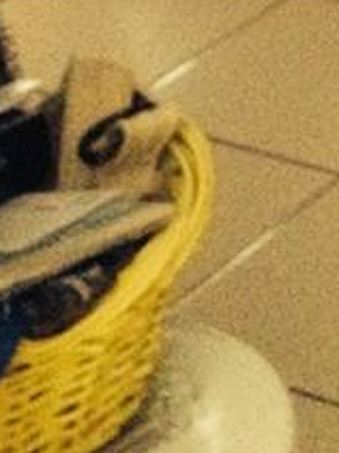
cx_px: 908
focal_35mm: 199
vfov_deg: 8.8
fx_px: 2601
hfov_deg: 6.9
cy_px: -726
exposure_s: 1/15
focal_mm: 4.28
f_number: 2.4
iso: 800
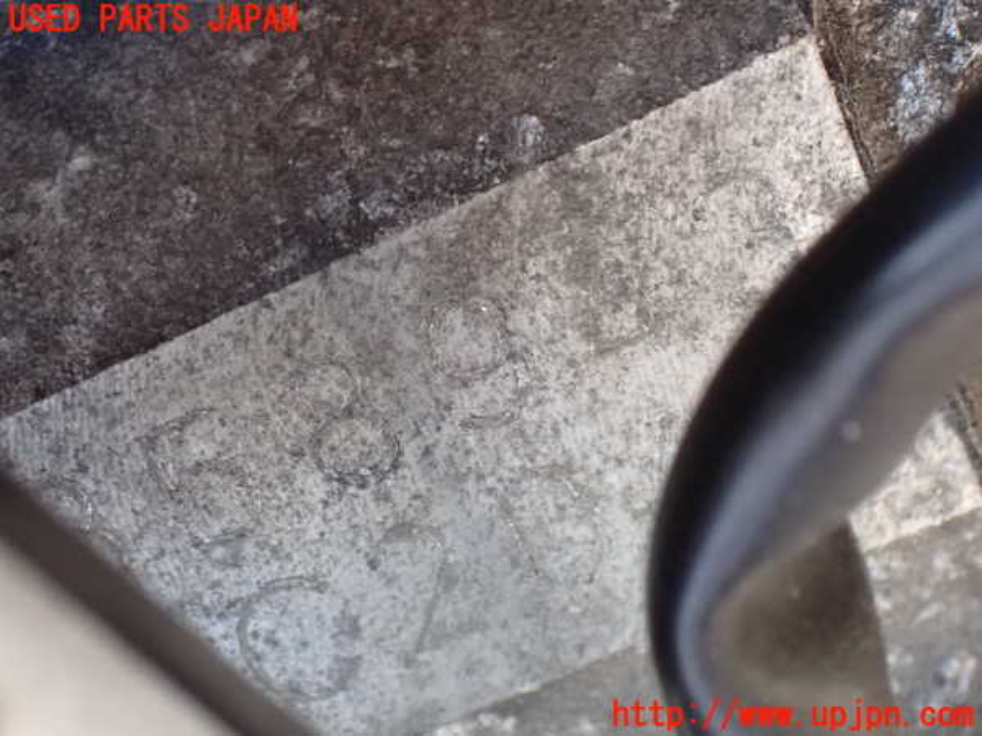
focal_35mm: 100
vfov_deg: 14.8
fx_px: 2837
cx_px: 491
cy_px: 368
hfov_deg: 19.6
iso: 1600
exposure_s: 1/60
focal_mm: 18
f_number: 4.9
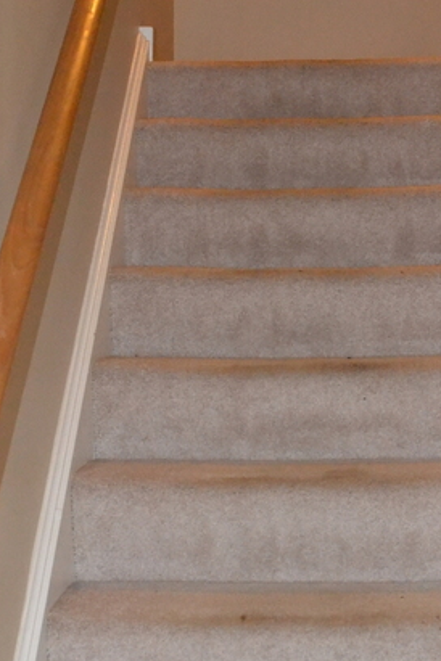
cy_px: 298
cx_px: 246
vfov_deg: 28.4
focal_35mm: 71
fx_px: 1305
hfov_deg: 19.2
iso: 3200
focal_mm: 18
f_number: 3.5
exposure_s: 1/60
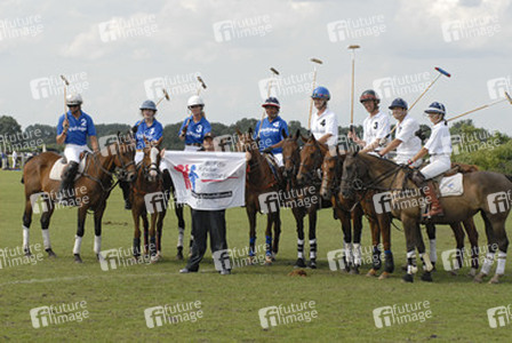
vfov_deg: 11.5
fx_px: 1709
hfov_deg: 17.0
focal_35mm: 120
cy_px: 172
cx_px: 256
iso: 800
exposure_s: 1/2000
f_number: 8
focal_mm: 80
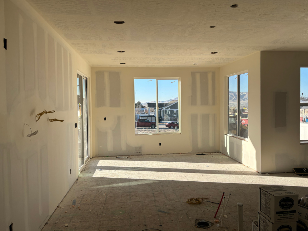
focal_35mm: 27
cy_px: 111
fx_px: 240
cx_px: 157
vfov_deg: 51.4
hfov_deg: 65.3
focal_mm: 5.96
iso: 50
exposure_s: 1/988
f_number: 1.6
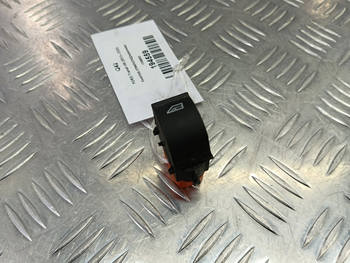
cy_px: 132
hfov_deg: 73.9
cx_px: 175
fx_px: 233
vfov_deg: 58.9
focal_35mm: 23
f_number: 1.6
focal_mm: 4.11
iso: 81
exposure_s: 1/50
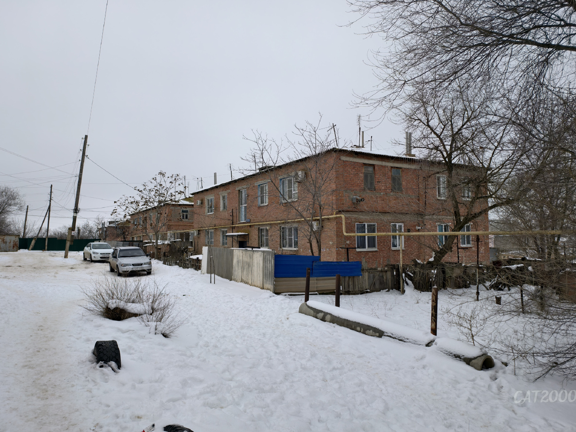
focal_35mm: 23
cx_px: 288
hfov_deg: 73.9
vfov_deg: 58.9
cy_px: 216
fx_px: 383
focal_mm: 6.54
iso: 72
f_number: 1.57
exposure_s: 1/1473
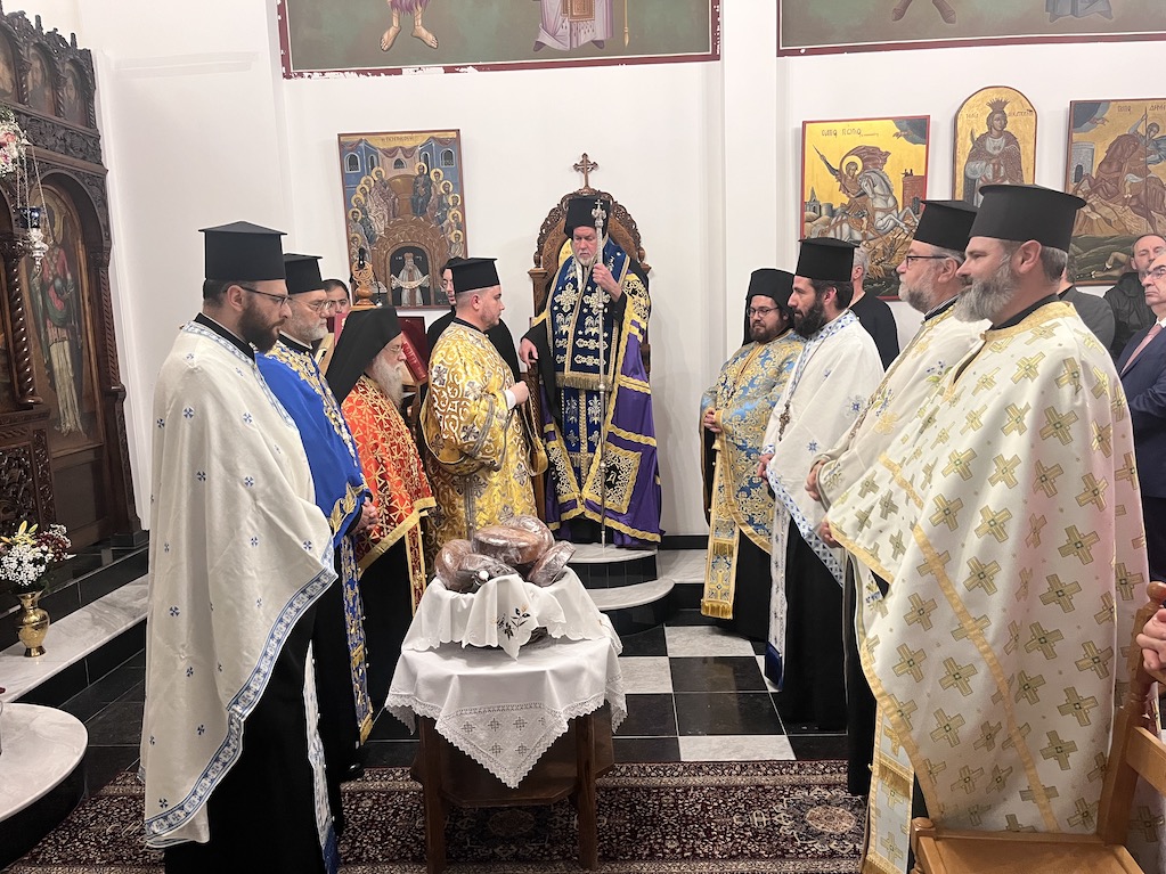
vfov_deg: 53.1
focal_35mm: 26
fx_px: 876
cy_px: 437
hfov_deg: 67.3
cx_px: 583
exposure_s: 1/60
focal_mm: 5.1
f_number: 1.6
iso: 250
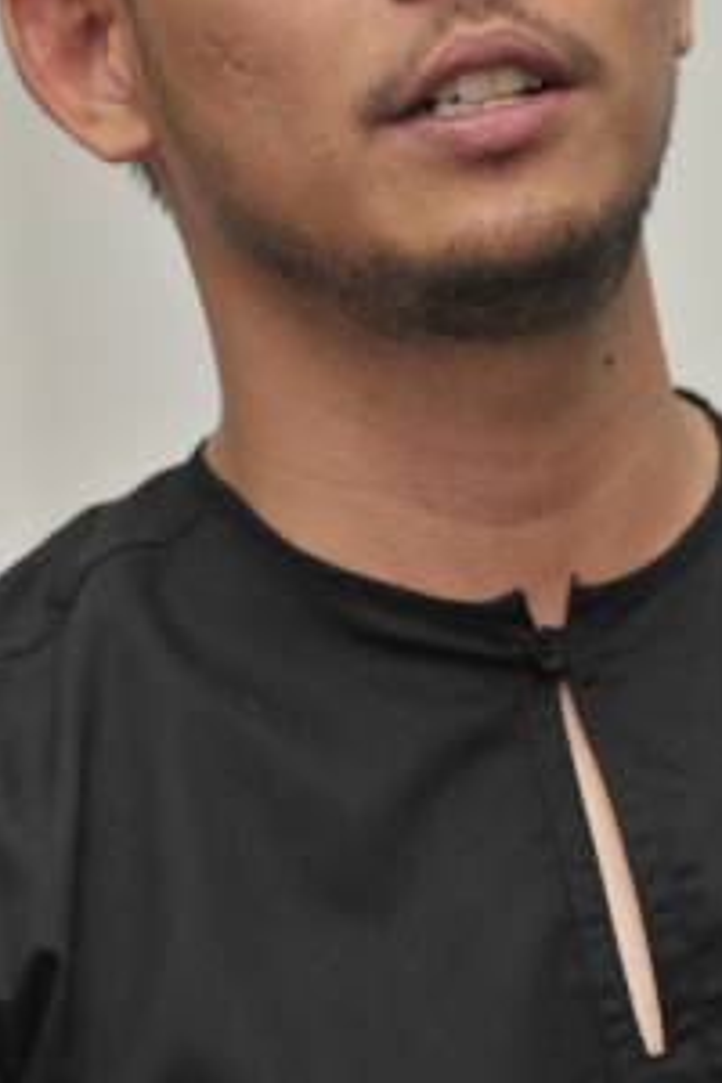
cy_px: 321
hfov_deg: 5.3
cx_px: 482
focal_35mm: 260
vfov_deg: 7.9
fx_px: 7821
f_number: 4
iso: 1250
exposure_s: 1/125
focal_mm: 130
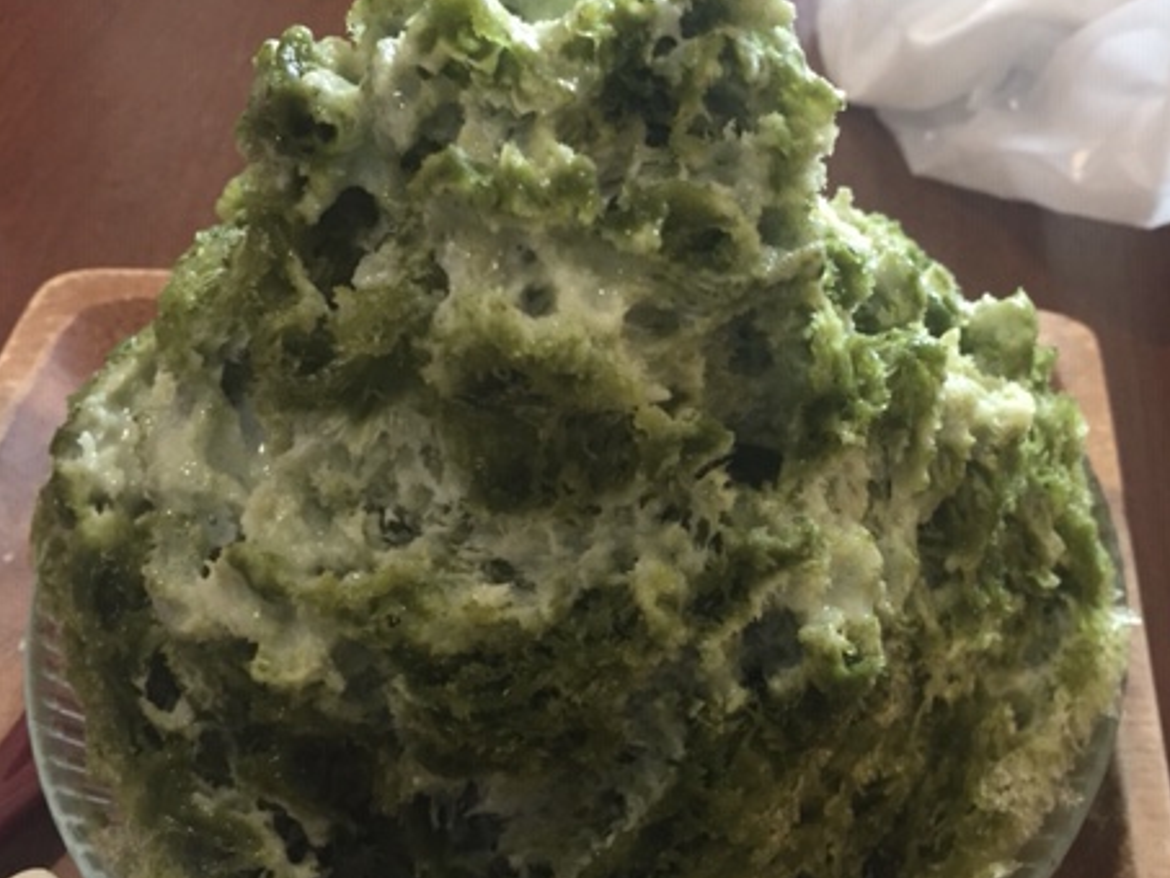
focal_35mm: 41
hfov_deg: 45.6
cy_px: 442
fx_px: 1386
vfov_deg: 35.2
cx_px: 677
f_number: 2.2
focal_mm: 4.15
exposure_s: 1/30
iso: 160
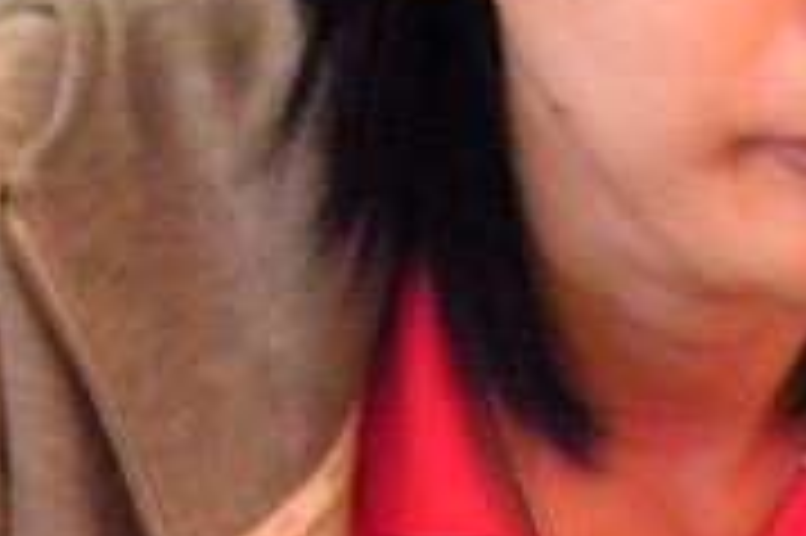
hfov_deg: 8.3
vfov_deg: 5.5
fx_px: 5525
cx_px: 567
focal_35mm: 247
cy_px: -160
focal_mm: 15.1
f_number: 4
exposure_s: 1/9.3
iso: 800
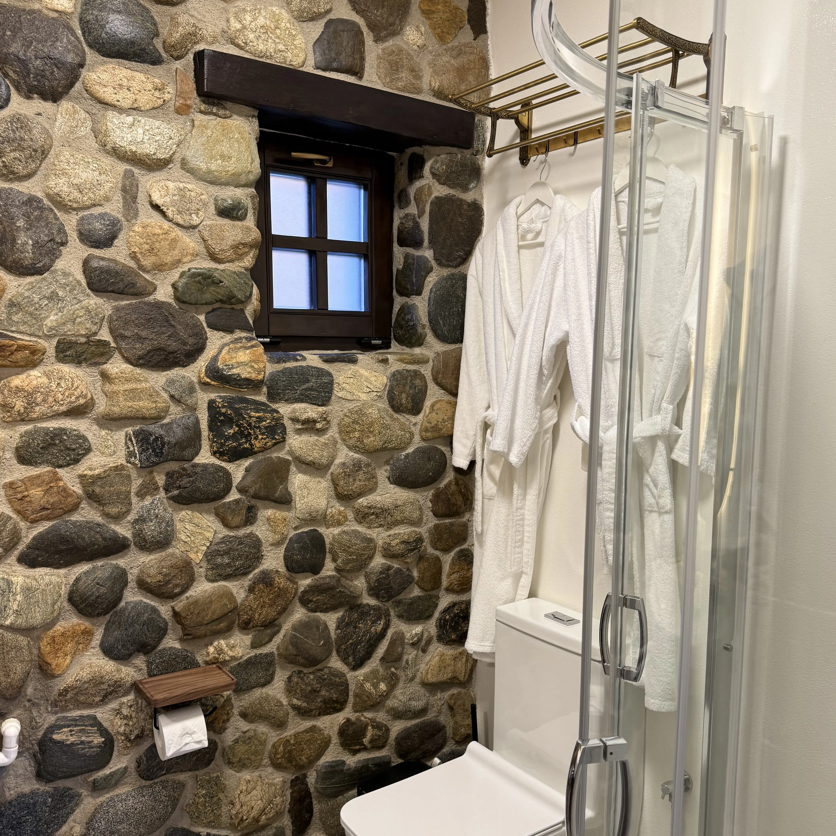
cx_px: 422
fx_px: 792
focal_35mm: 29
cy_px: 450
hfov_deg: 55.6
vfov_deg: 55.6
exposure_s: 1/100
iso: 125
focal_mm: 6.76
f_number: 1.78
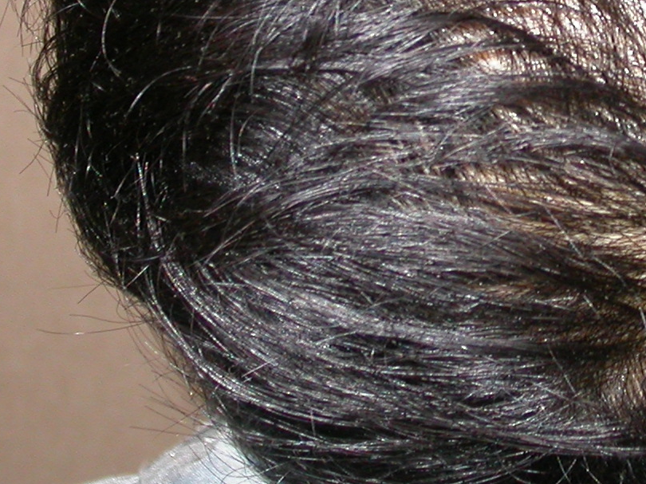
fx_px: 3507
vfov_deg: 7.8
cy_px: -97
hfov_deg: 10.5
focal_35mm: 188
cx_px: 601
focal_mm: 14
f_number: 3.2
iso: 100
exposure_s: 1/60.3
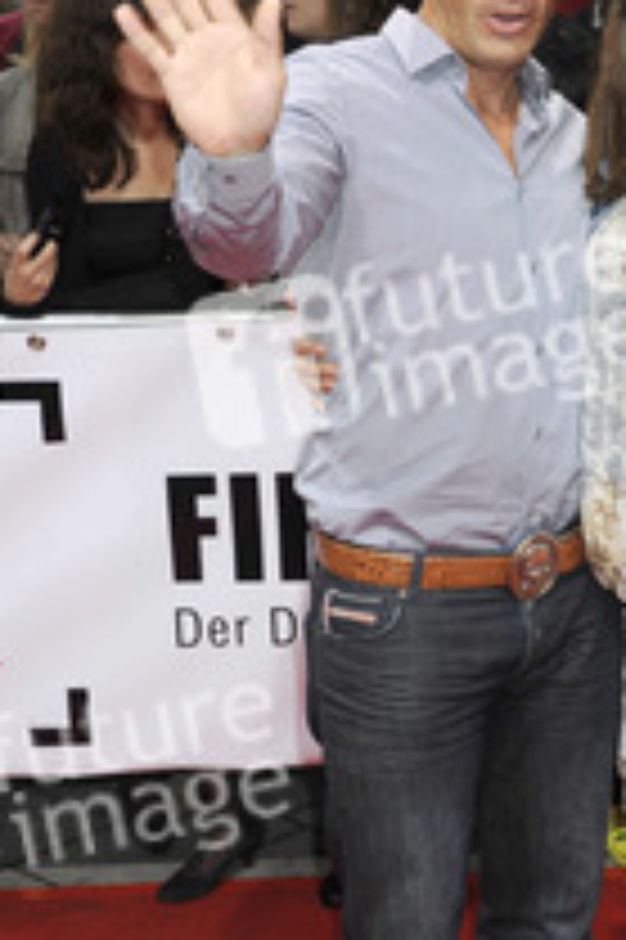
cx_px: 549
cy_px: 567
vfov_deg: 22.1
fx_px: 2403
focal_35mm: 92
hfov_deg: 14.7
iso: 400
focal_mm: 48
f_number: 6.3
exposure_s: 1/160
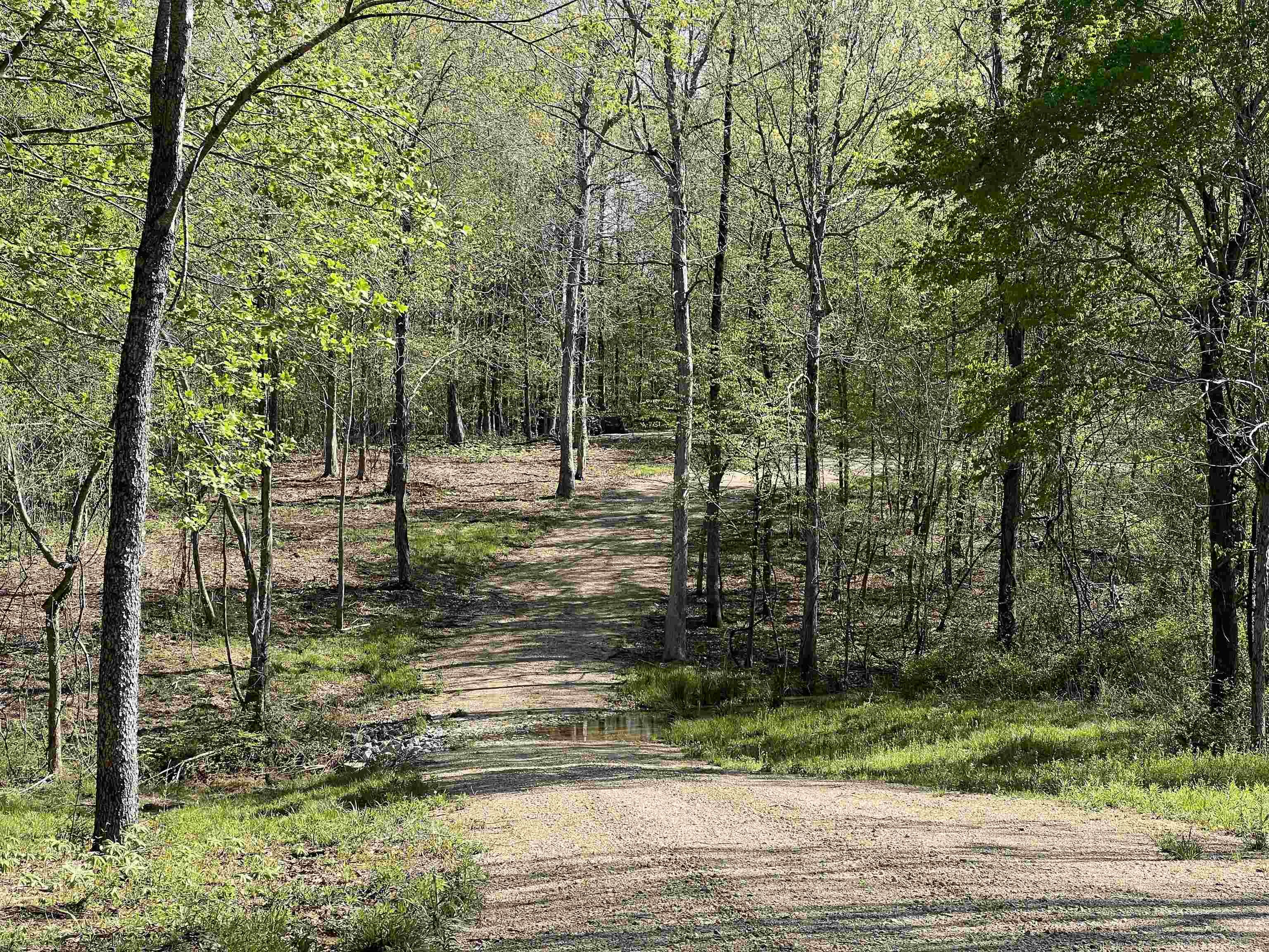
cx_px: 634
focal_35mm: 77
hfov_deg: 25.3
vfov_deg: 19.1
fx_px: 2823
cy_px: 476
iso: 32
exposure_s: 1/258
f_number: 2.8
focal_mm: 9
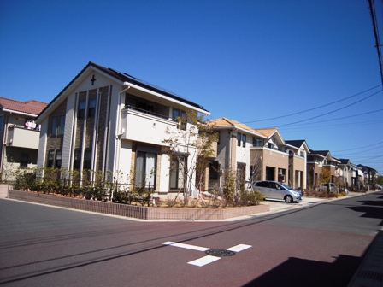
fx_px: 310
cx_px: 192
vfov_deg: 49.7
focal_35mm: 28
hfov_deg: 63.4
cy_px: 144
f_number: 5.4
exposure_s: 1/640
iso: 100
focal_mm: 5
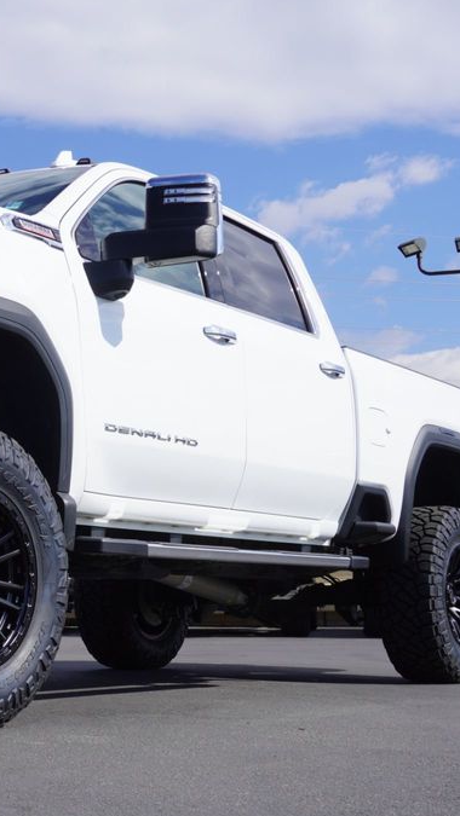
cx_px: -52
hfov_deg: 18.6
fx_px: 1344
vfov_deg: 33.8
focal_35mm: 62
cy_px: 406
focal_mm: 26
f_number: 11
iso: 100
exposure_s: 1/200
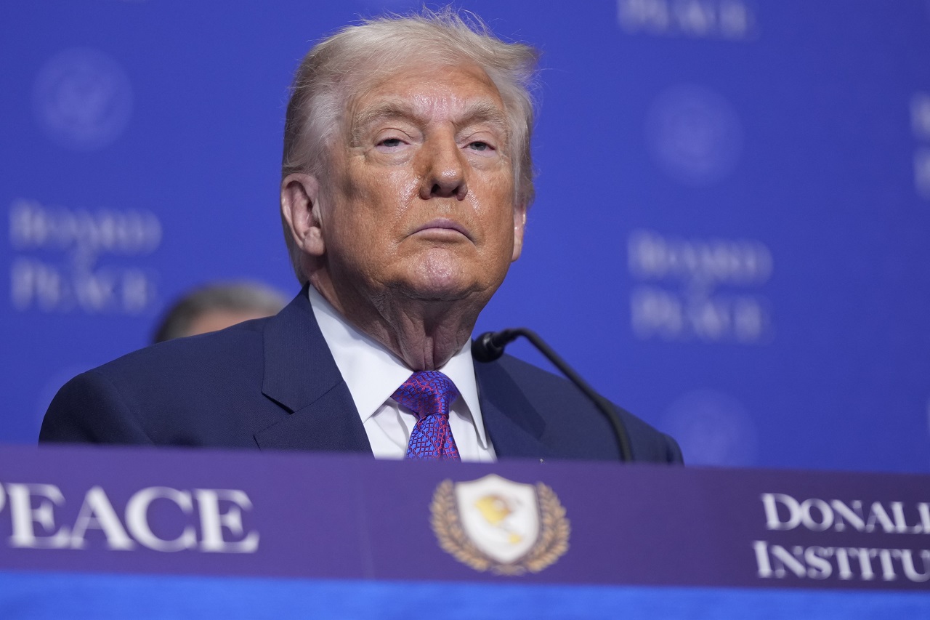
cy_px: 310
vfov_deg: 7.9
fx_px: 4494
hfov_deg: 11.8
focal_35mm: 174
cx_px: 465
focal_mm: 116
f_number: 2.8
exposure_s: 1/500
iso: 1000
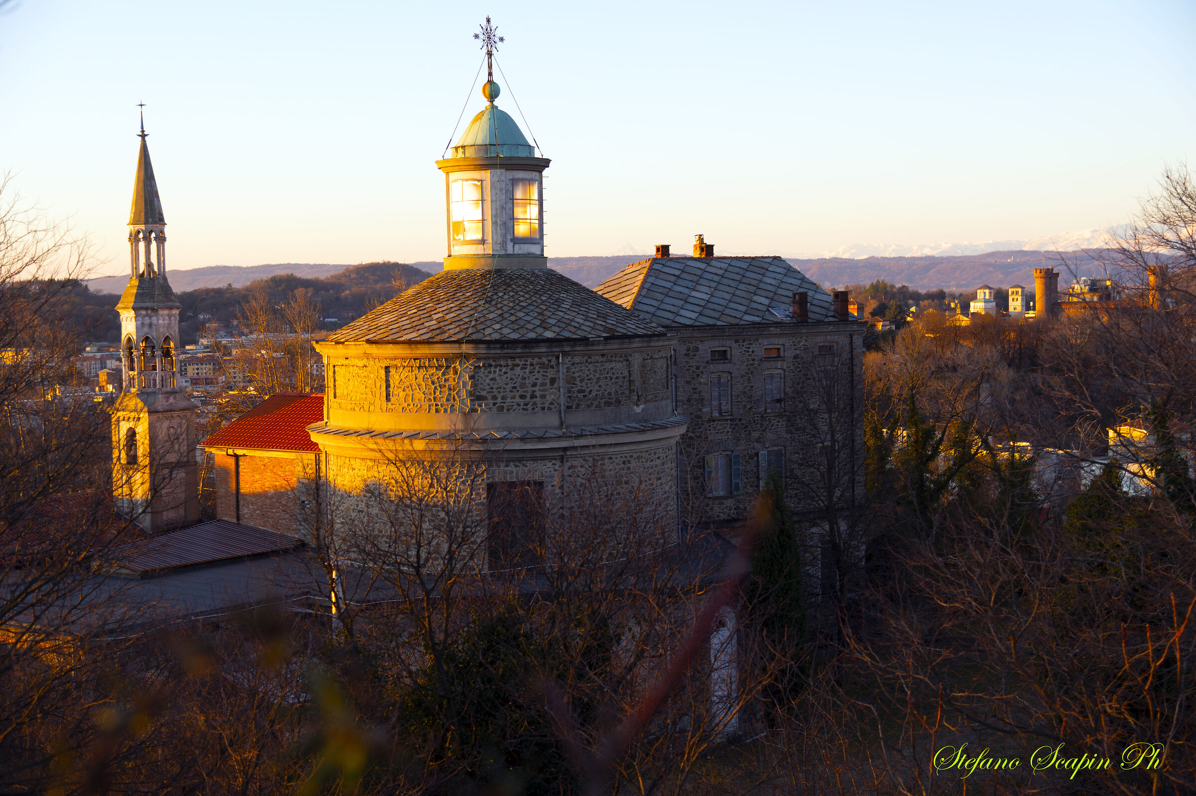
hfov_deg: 39.6
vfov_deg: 27.0
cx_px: 598
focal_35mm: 50
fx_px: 1660
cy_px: 398
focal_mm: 50
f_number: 4
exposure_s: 1/100
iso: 100
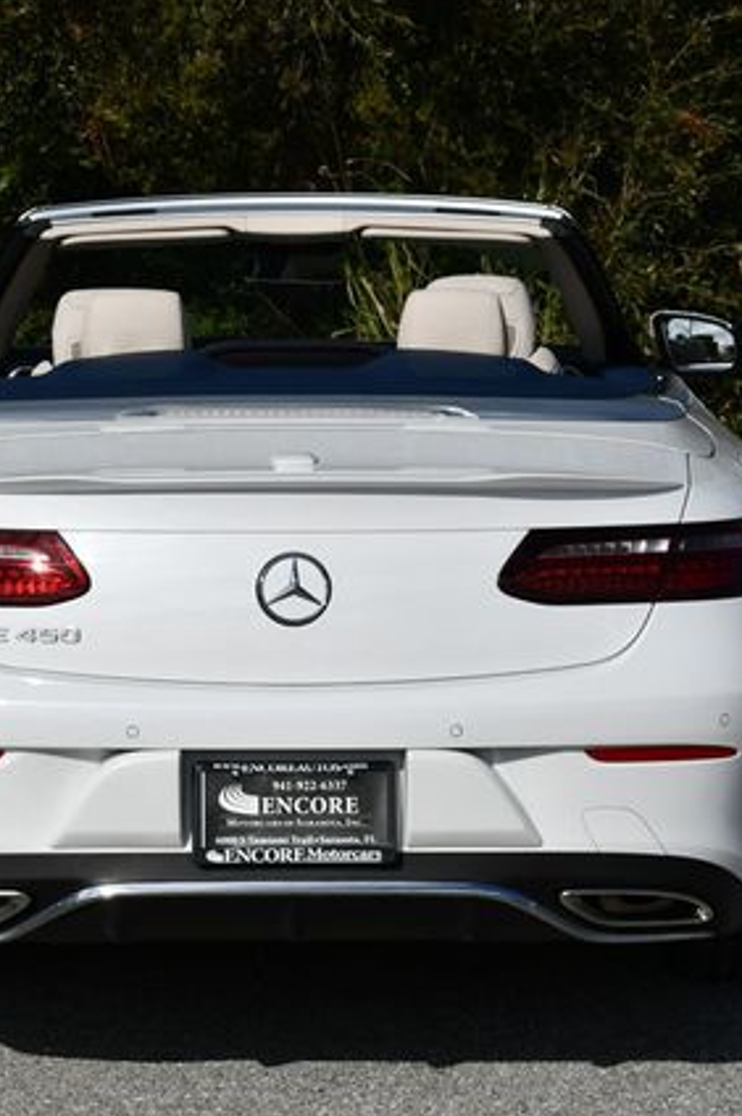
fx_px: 3747
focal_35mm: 121
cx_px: 268
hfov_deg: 11.3
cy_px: 561
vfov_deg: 16.9
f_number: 11
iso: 100
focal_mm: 40
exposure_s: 1/500
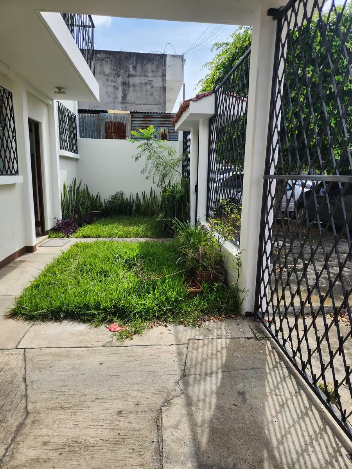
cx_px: 176
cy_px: 234
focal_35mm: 23
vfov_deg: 73.9
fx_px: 312
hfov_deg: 58.9
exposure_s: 1/924
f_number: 1.8
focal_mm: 5.4
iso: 20
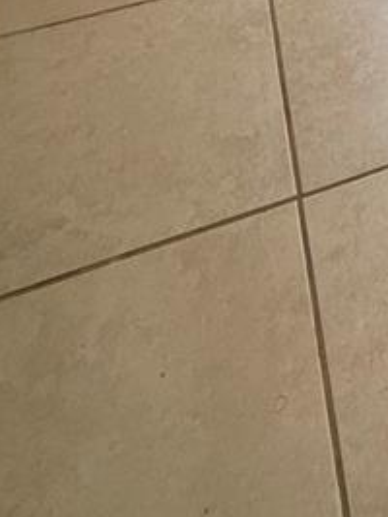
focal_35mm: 63
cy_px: -552
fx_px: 942
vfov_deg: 18.3
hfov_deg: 20.1
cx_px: 578
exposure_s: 1/120
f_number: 2.2
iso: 200
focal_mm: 2.22
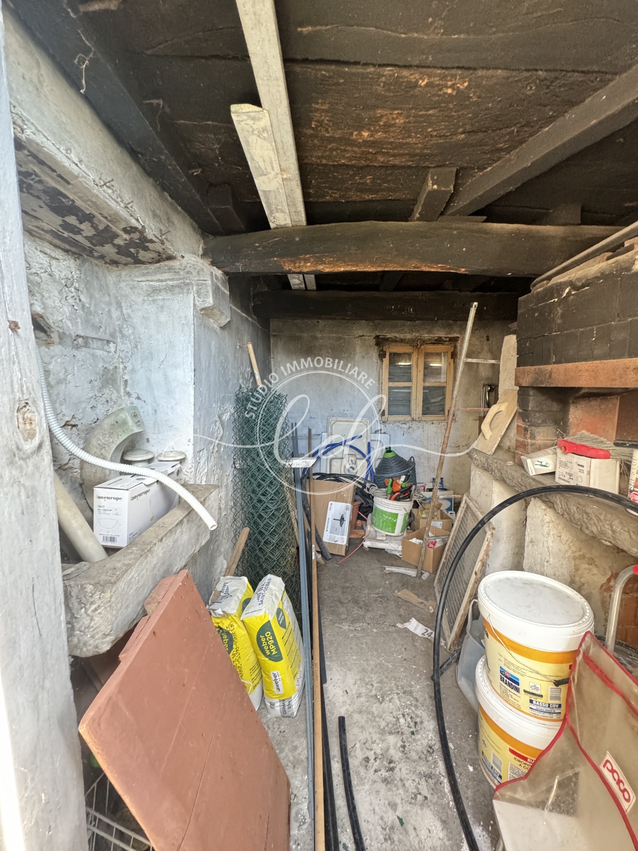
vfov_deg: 102.1
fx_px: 344
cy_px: 426
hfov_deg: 85.7
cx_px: 319
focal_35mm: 14
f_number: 2.2
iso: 640
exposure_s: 1/60
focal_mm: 2.22
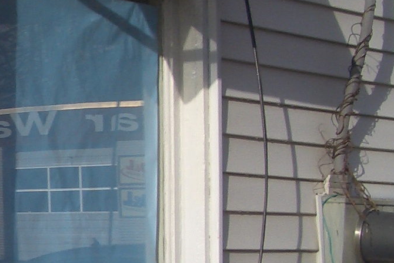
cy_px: 123
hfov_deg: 13.8
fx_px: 1522
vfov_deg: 9.9
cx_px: -218
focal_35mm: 139
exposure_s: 1/640
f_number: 4.3
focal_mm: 5.8
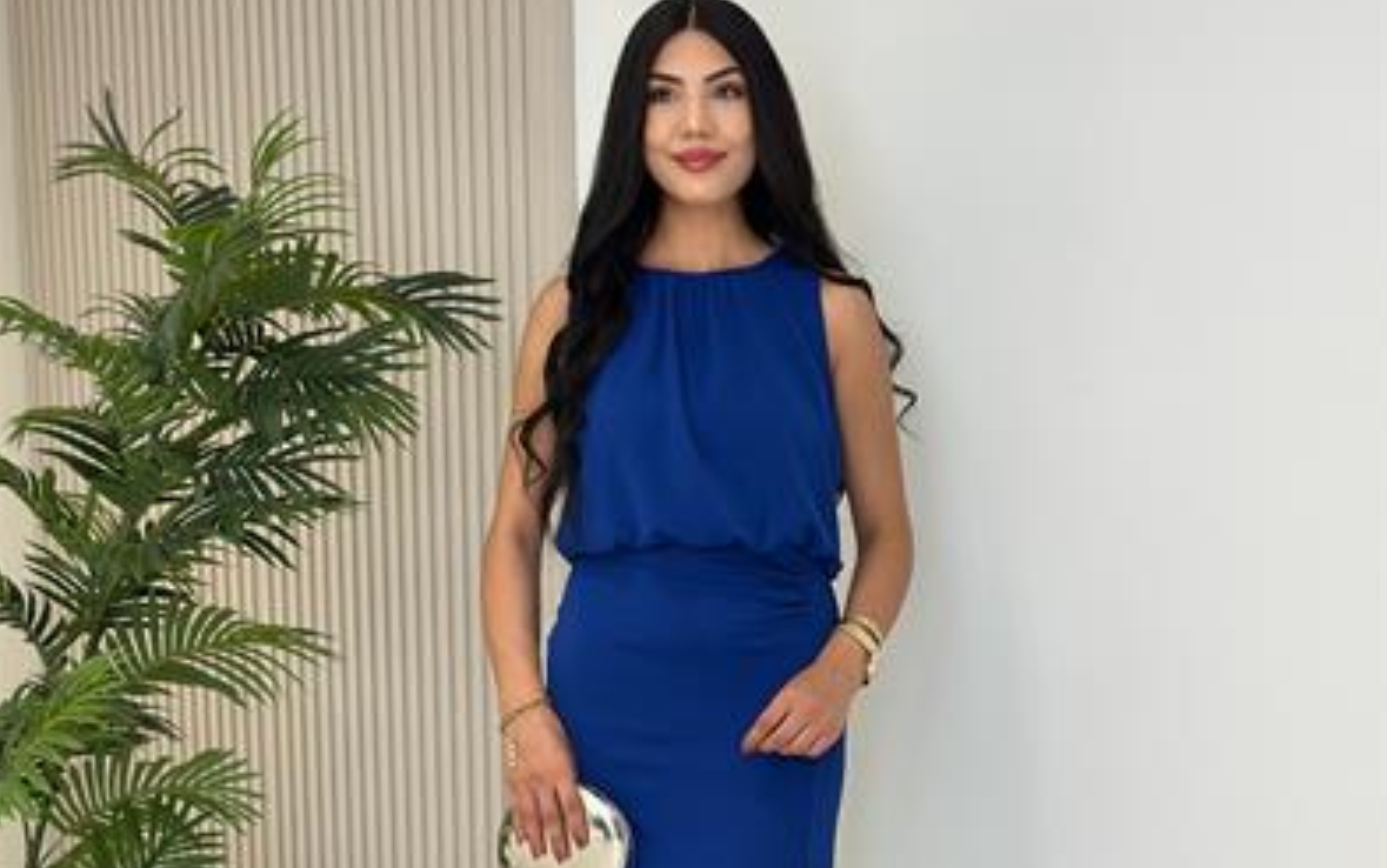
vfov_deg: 18.7
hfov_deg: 29.8
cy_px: 693
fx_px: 2609
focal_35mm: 69
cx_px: 699
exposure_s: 1/246
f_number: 1.78
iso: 80
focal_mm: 6.86
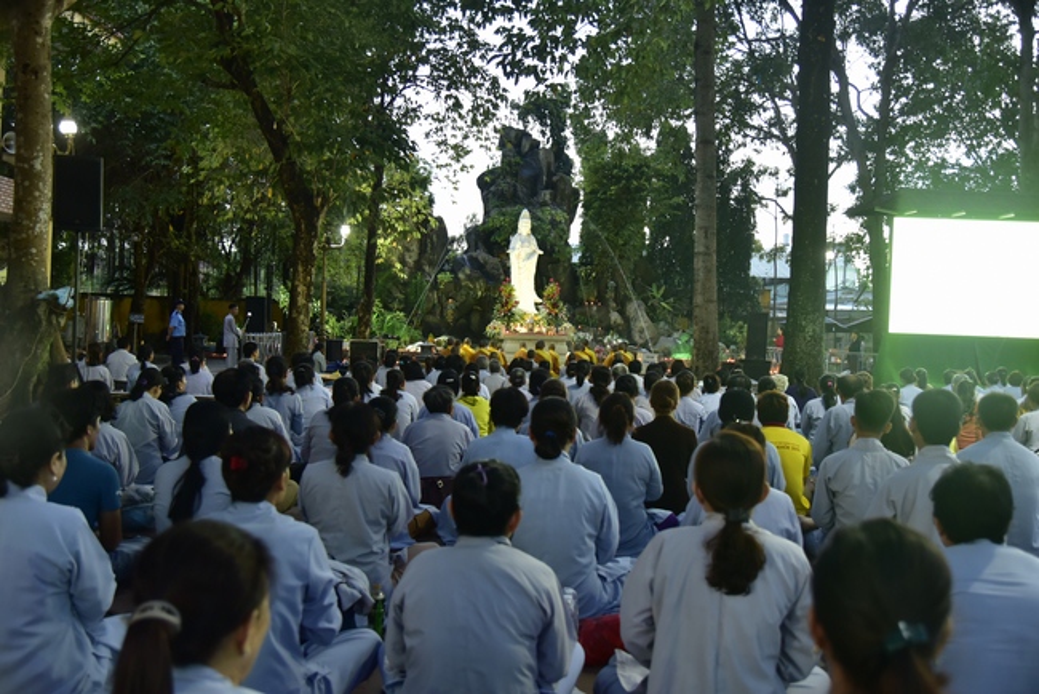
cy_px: 347
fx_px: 1011
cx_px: 520
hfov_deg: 54.4
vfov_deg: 37.9
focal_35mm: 35
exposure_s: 1/20
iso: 1000
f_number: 4
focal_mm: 35
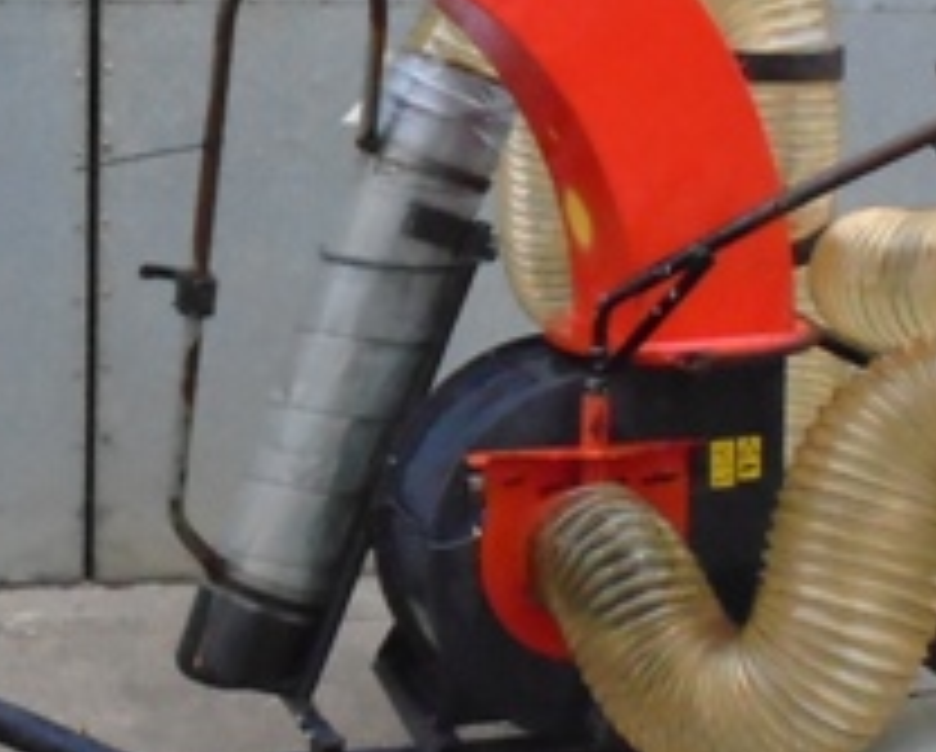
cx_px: 292
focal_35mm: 78
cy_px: 351
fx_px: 2164
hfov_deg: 24.3
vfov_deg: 19.7
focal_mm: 4.6
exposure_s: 1/100
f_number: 3.2
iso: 800
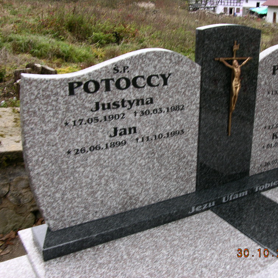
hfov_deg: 39.6
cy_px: 141
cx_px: 183
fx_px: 382
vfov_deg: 40.0
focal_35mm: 42
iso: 50
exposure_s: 1/23
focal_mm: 8.9
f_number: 3.5
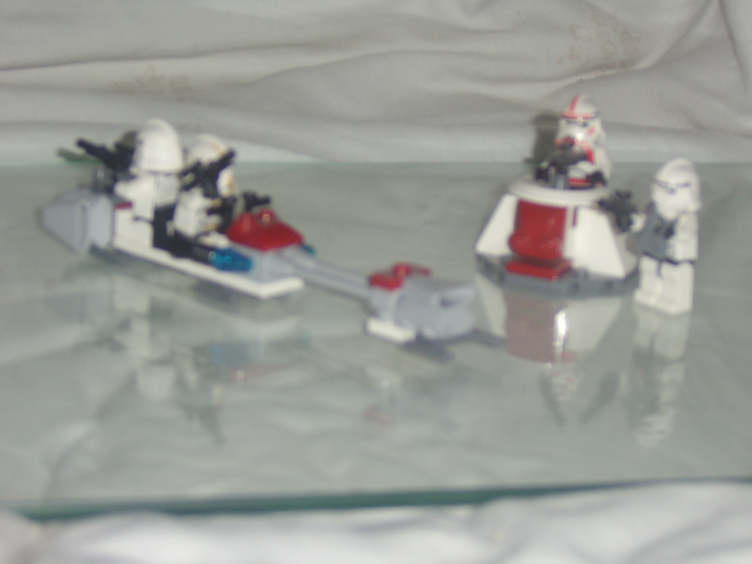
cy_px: 282
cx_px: 376
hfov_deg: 24.7
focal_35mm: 79
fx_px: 1716
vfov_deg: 18.7
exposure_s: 1/60
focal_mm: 20.6
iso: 141
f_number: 4.9
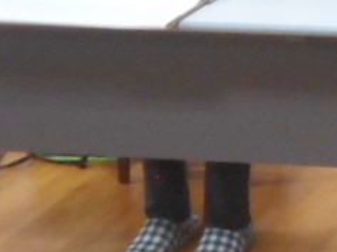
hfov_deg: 10.5
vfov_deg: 8.4
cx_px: 710
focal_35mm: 170
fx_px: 1654
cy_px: -209
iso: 400
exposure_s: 1/30
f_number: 3.7
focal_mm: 4.5
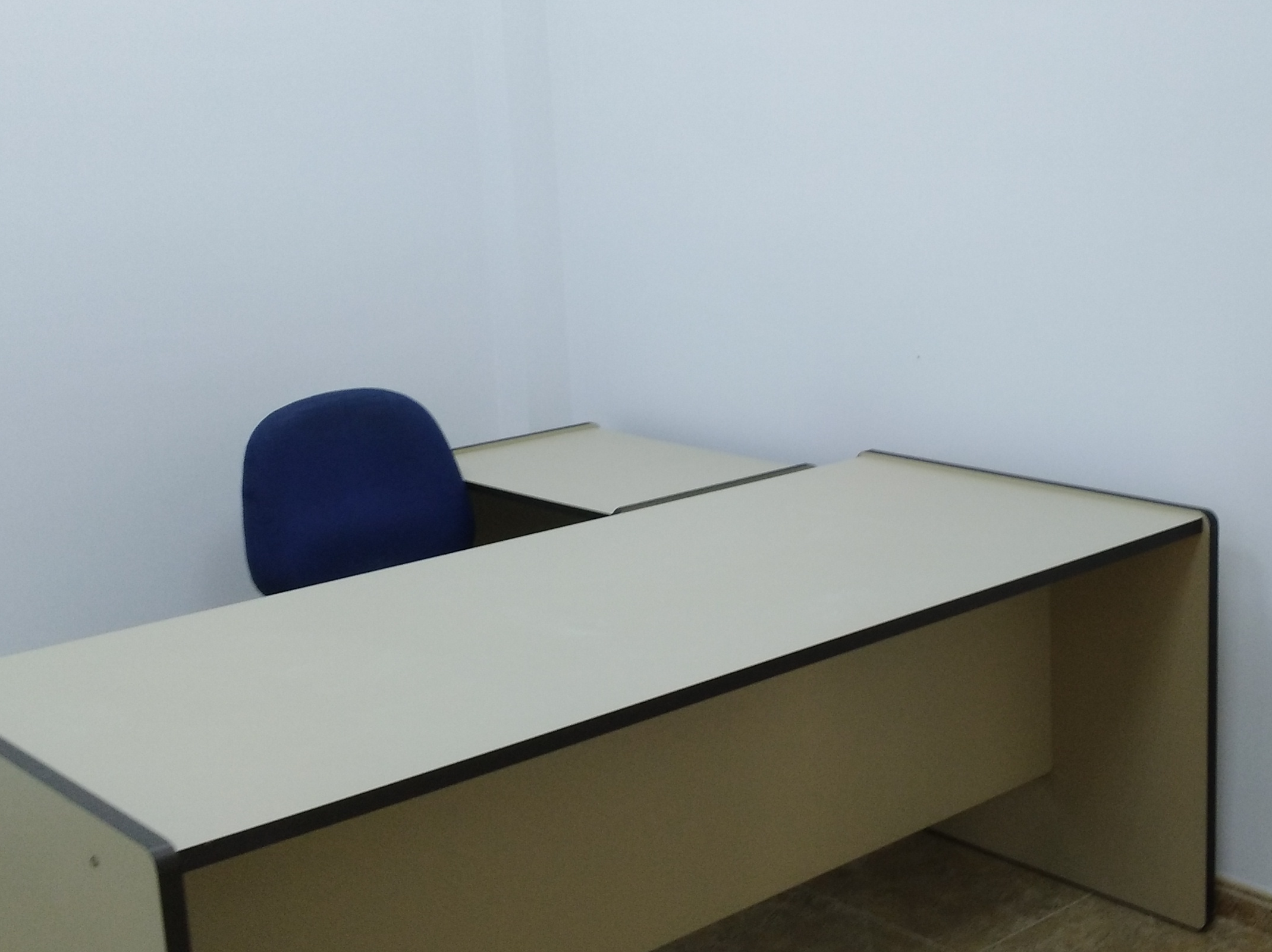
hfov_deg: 38.5
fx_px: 1799
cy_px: 472
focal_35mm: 49
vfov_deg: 29.6
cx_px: 860
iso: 193
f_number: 2.2
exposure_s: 1/33.3
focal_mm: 3.83
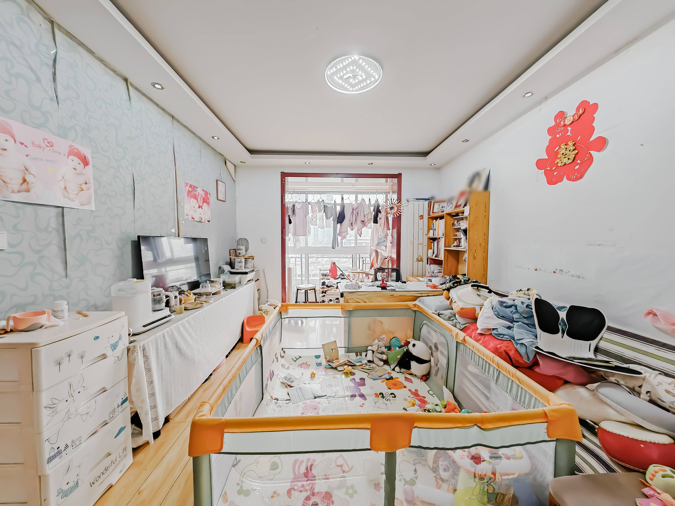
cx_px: 338
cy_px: 253
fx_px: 253
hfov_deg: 106.2
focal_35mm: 13
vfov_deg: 89.9
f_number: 2
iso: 200
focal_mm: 1.82
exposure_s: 1/50
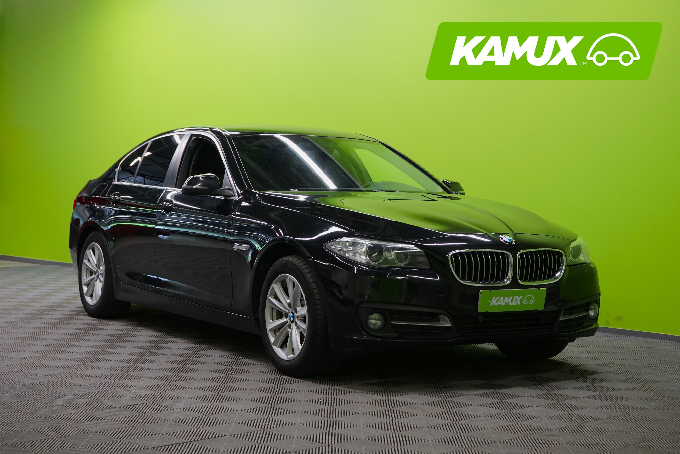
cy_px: 227
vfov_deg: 21.2
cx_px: 340
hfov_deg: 31.4
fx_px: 1209
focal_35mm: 64
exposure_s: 1/50
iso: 1000
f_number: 6.3
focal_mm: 64
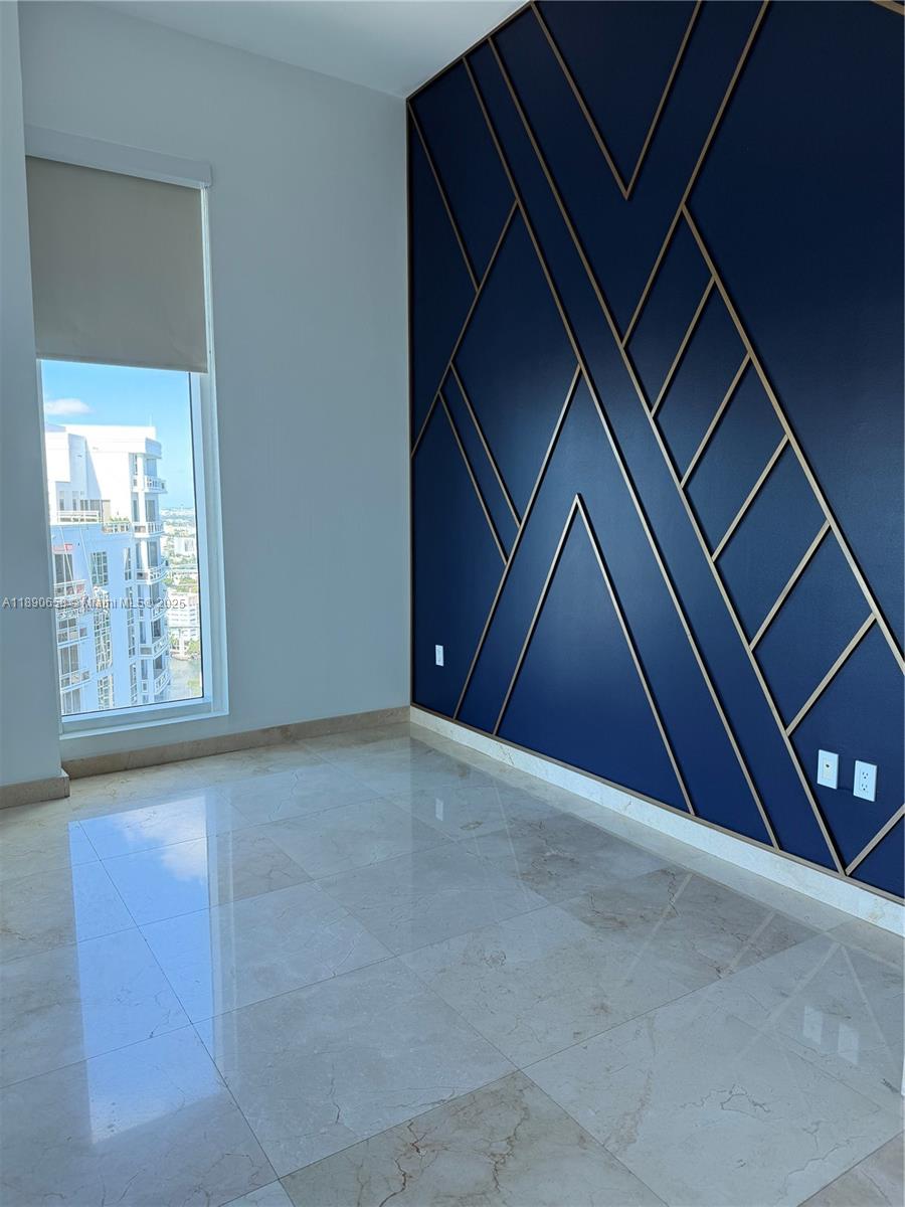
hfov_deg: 56.8
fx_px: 837
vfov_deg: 71.6
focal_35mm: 24
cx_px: 452
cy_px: 604
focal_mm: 6.76
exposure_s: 1/174
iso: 80
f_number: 1.78
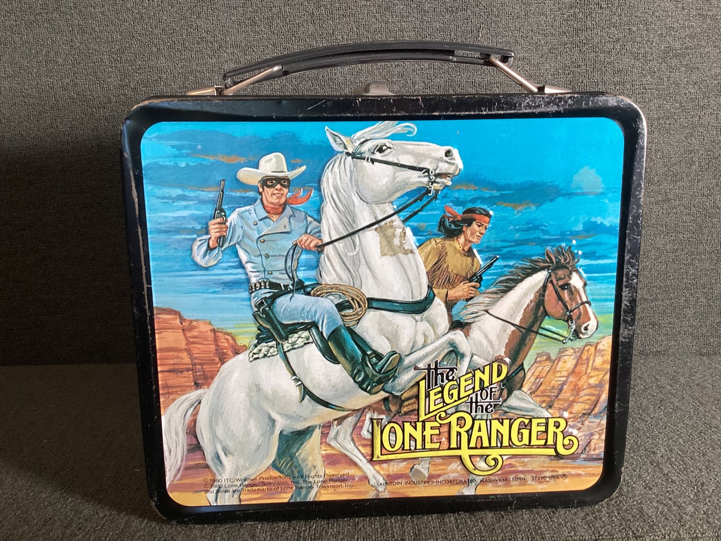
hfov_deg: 58.3
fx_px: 646
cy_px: 270
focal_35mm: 31
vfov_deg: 45.4
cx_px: 360
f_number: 2.4
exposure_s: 1/60
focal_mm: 3.3
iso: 100
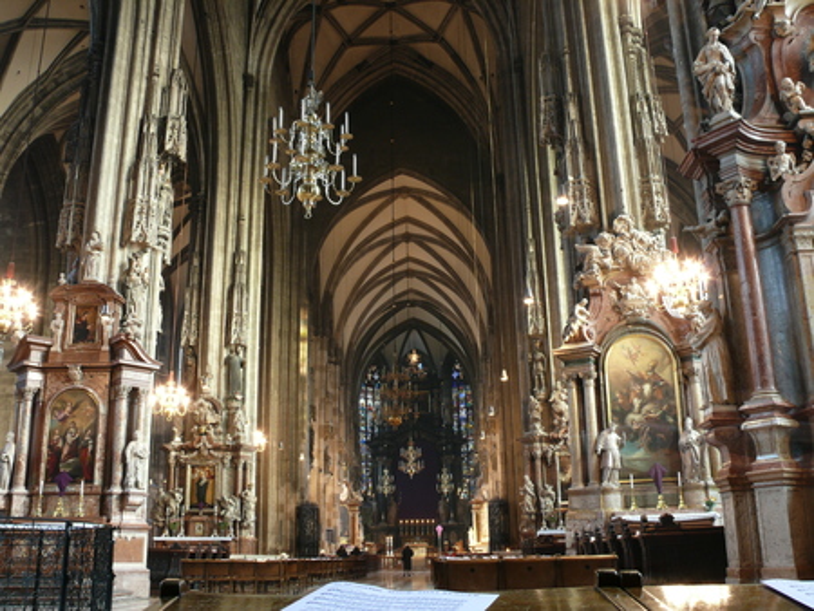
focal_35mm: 35
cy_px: 306
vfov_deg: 40.7
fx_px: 823
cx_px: 407
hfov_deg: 52.6
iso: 100
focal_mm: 7.4
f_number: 6.3
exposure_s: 2.5
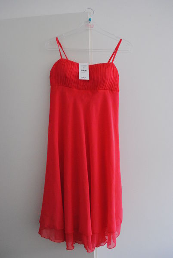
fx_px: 215
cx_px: 86
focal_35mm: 30
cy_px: 129
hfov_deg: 43.7
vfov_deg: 61.9
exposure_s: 1/160
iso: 1600
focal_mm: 20
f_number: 6.3
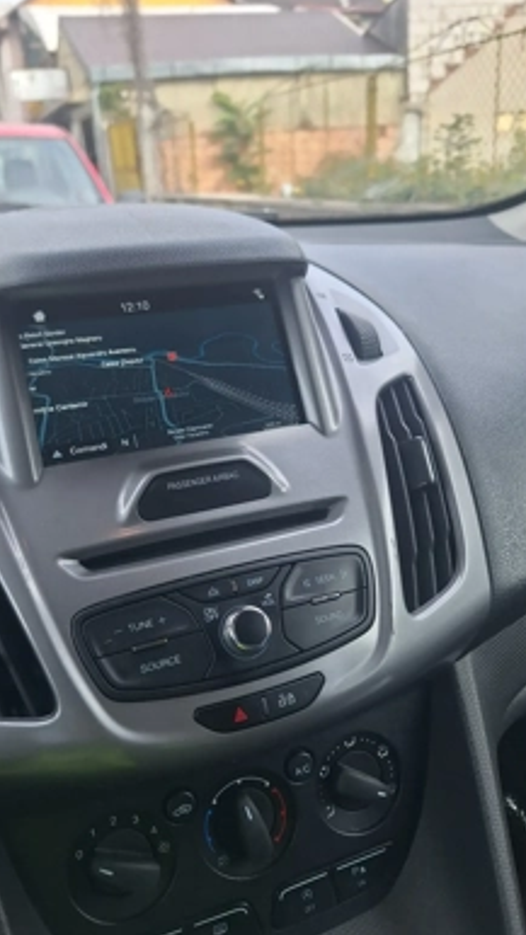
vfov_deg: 71.9
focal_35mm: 26
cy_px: 460
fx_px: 645
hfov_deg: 44.3
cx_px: 247
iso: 40
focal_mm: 5.54
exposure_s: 1/313
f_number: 1.8
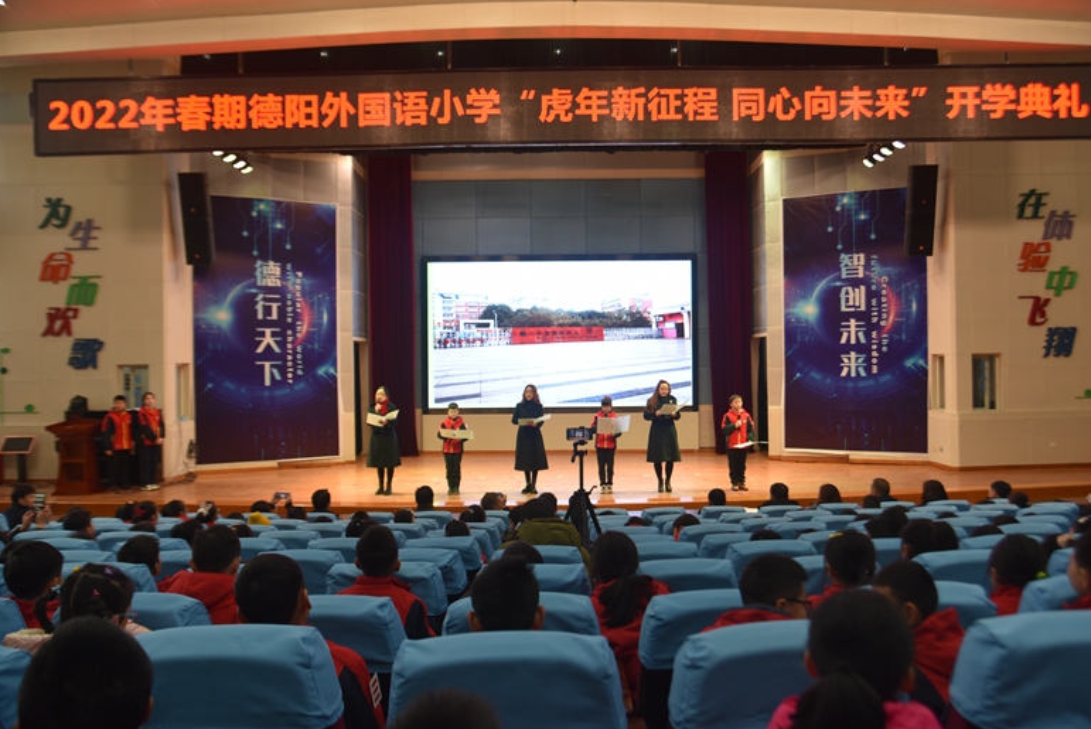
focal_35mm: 28
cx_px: 556
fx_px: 849
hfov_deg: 65.4
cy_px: 362
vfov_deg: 46.5
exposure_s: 1/80
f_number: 4
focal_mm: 27
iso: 400
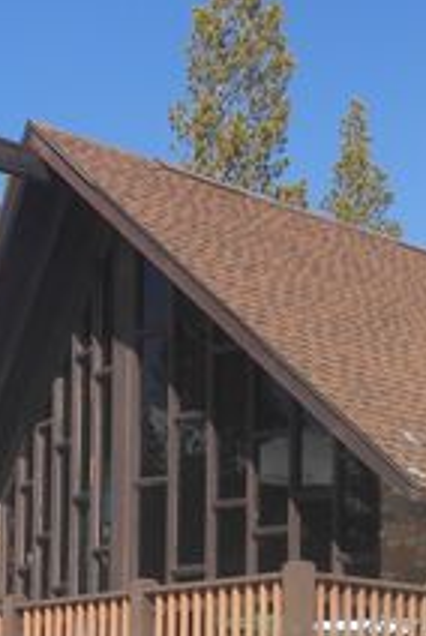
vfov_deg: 21.3
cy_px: 549
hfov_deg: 14.6
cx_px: 300
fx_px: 1663
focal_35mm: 94
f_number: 3.6
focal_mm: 5.8
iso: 80
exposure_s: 1/800
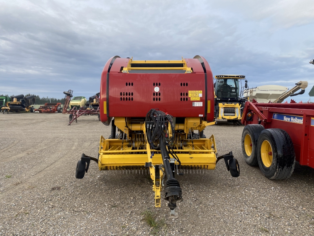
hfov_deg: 67.3
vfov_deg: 53.1
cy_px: 118
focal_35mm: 26
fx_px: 236
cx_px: 157
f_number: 1.8
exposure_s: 1/489
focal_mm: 4.25
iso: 32
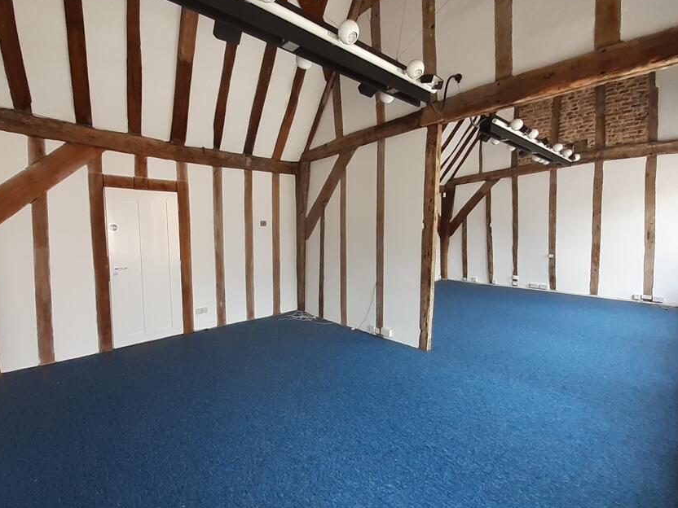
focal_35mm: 16
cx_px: 330
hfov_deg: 94.5
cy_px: 249
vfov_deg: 78.1
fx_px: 313
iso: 80
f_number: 2.2
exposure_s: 1/50
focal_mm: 1.13
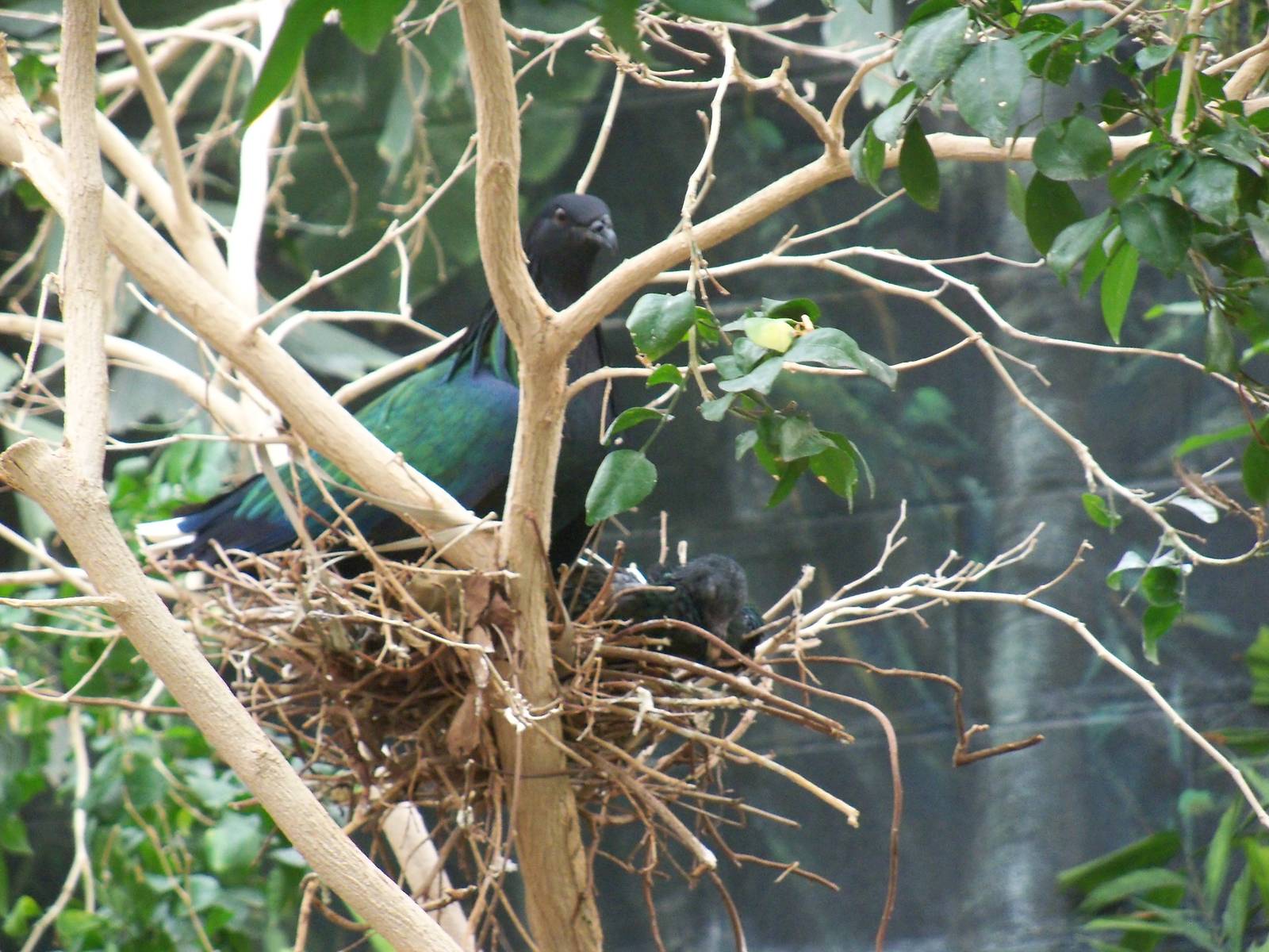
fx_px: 7588
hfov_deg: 9.6
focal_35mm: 207
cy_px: 476
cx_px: 634
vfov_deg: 7.2
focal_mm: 36.6
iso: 400
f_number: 4.4
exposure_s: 1/30
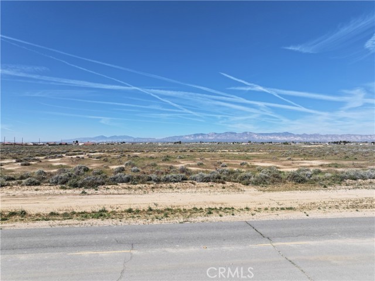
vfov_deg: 56.8
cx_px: 188
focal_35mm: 24
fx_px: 260
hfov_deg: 71.6
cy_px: 140
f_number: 2.8
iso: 100
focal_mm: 12.29
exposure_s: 1/2000
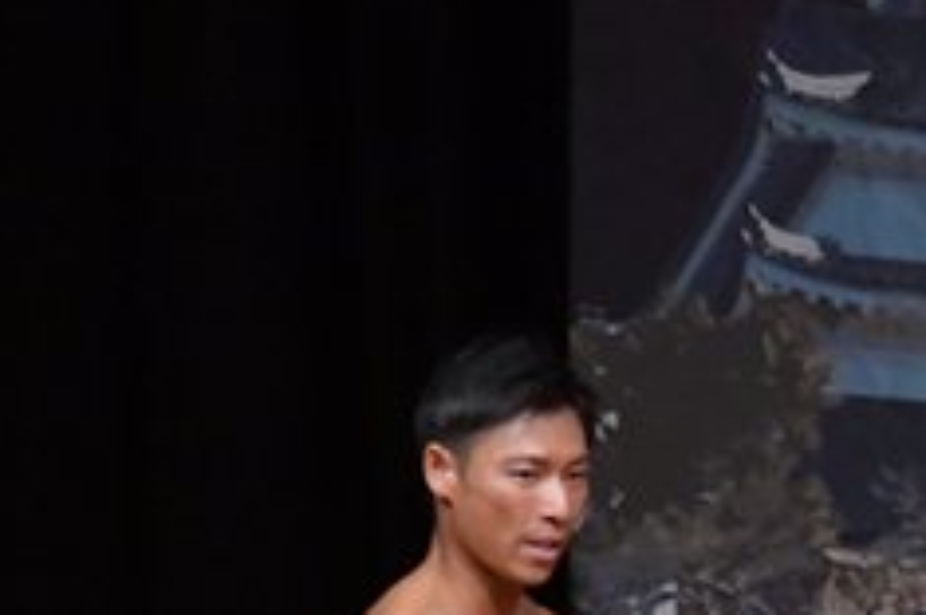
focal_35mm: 842
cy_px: 993
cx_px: -569
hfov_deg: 2.4
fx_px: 21628
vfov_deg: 1.6
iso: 5000
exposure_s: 1/400
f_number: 5.6
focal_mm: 170
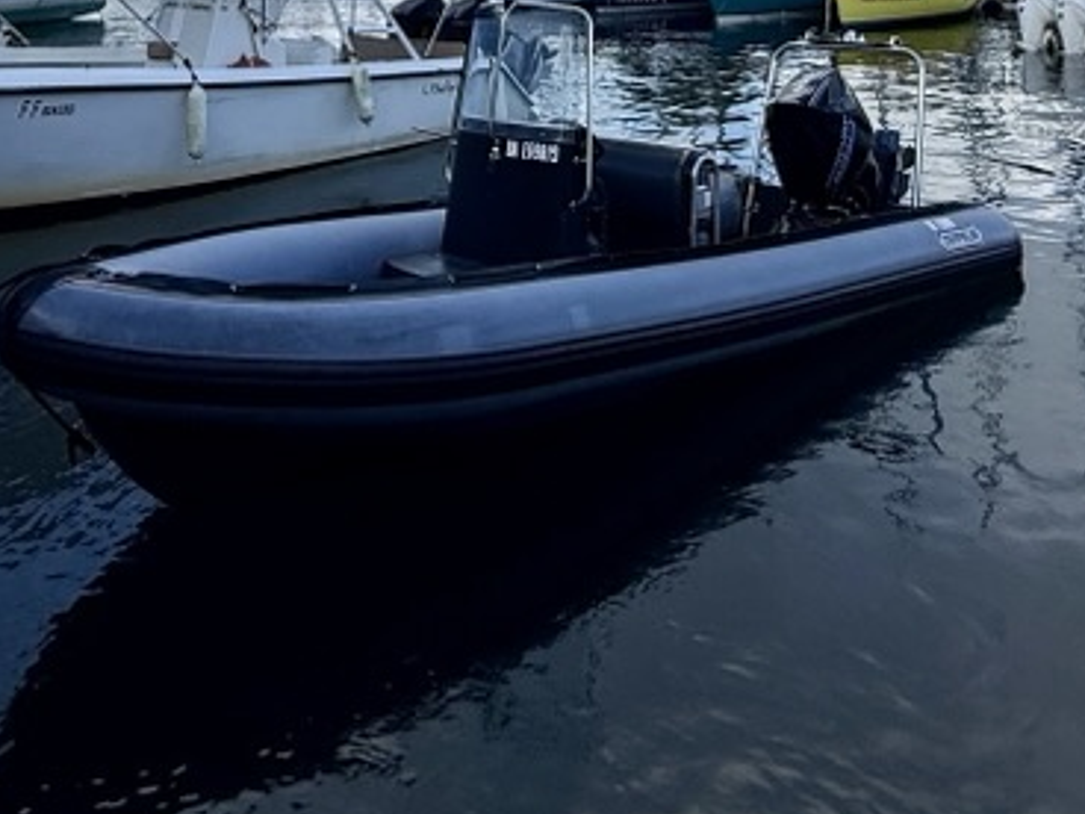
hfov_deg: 49.0
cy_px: -206
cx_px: 545
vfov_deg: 30.7
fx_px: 1191
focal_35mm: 38
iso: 50
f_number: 2.2
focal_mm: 2.22
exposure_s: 1/2024
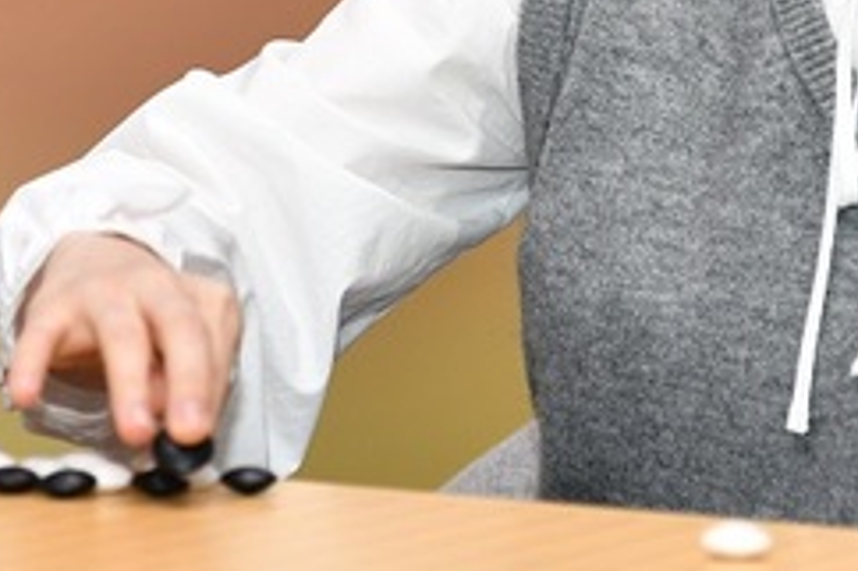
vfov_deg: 5.9
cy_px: -96
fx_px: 5502
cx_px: 408
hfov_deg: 8.9
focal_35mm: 231
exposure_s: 1/160
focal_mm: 62
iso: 800
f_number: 2.8
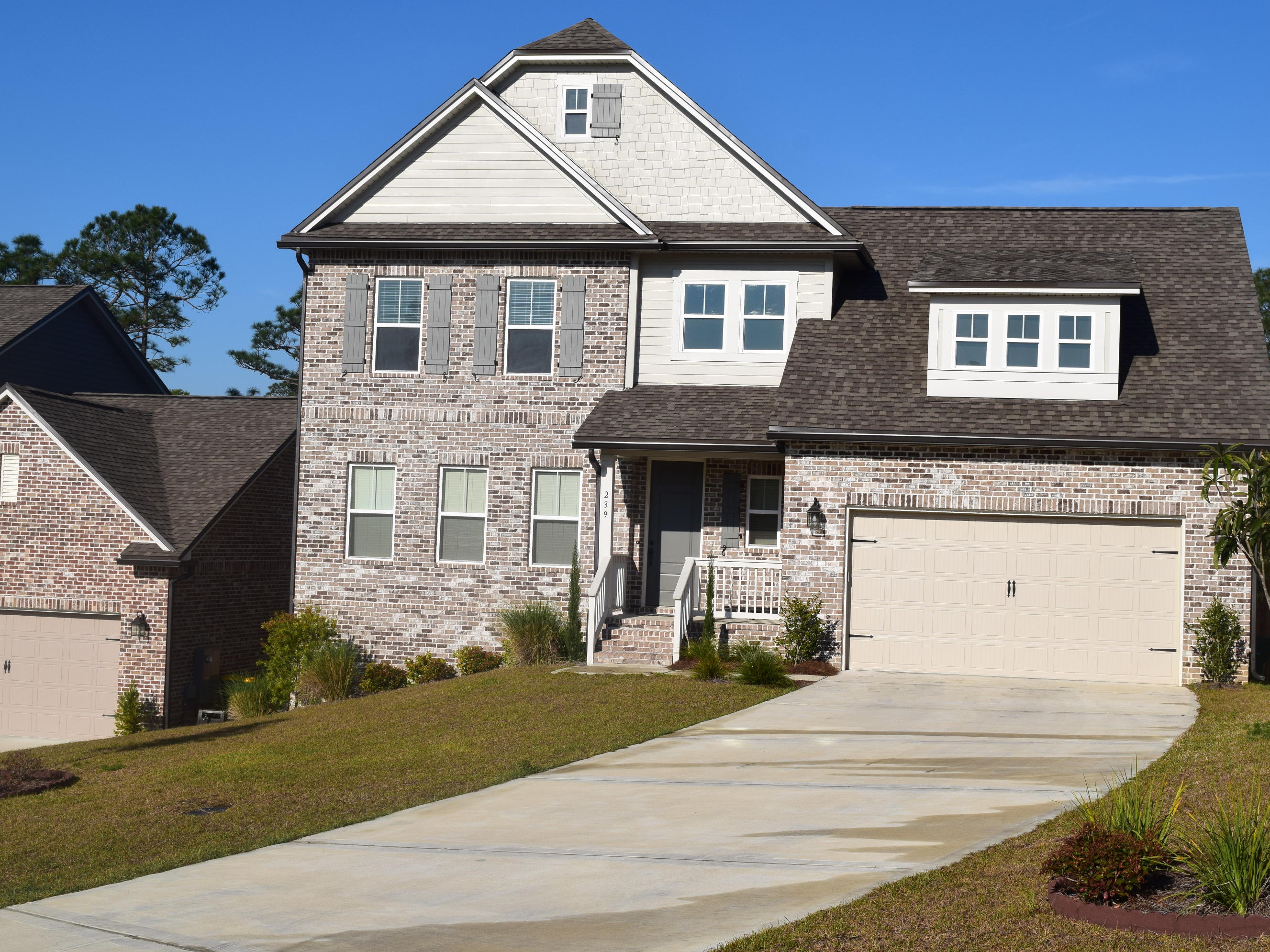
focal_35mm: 51
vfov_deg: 28.8
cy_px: 476
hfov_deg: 37.8
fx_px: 1854
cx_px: 683
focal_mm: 31
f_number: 11
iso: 200
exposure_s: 1/500
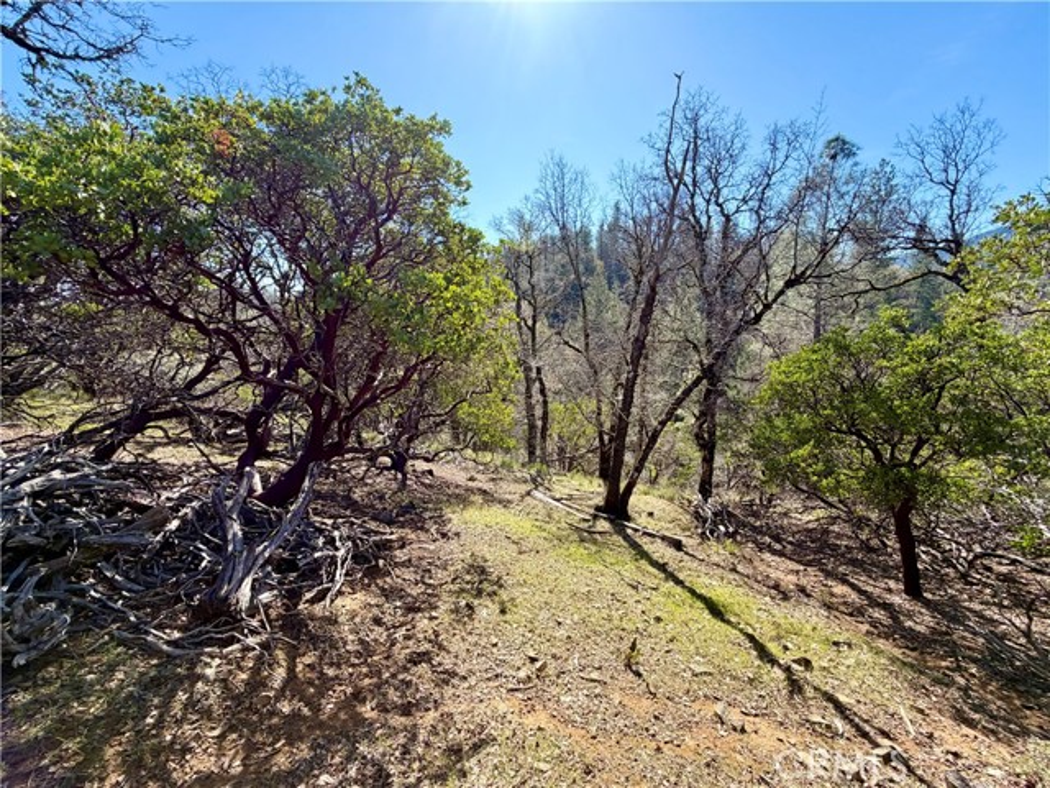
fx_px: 425
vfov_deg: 85.7
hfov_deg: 102.1
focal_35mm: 14
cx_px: 525
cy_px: 394
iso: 40
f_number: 2.2
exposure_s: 1/751
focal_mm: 2.22
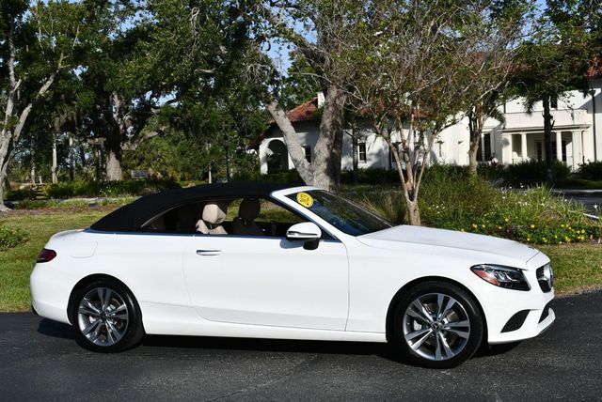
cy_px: 201
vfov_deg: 26.0
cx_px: 301
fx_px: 870
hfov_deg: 38.2
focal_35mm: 52
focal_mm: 26
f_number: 10
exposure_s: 1/400
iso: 100
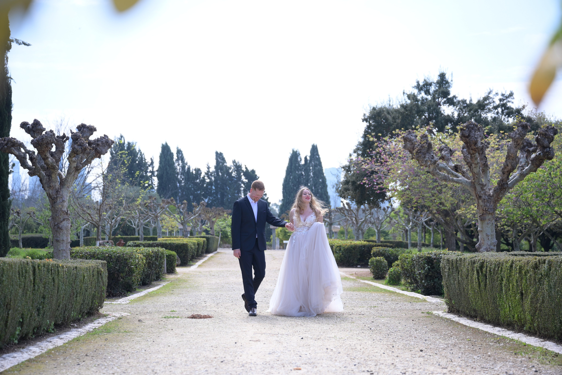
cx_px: 281
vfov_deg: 23.8
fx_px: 890
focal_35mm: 57
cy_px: 188
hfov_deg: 35.0
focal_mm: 57
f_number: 3.5
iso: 125
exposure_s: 1/800
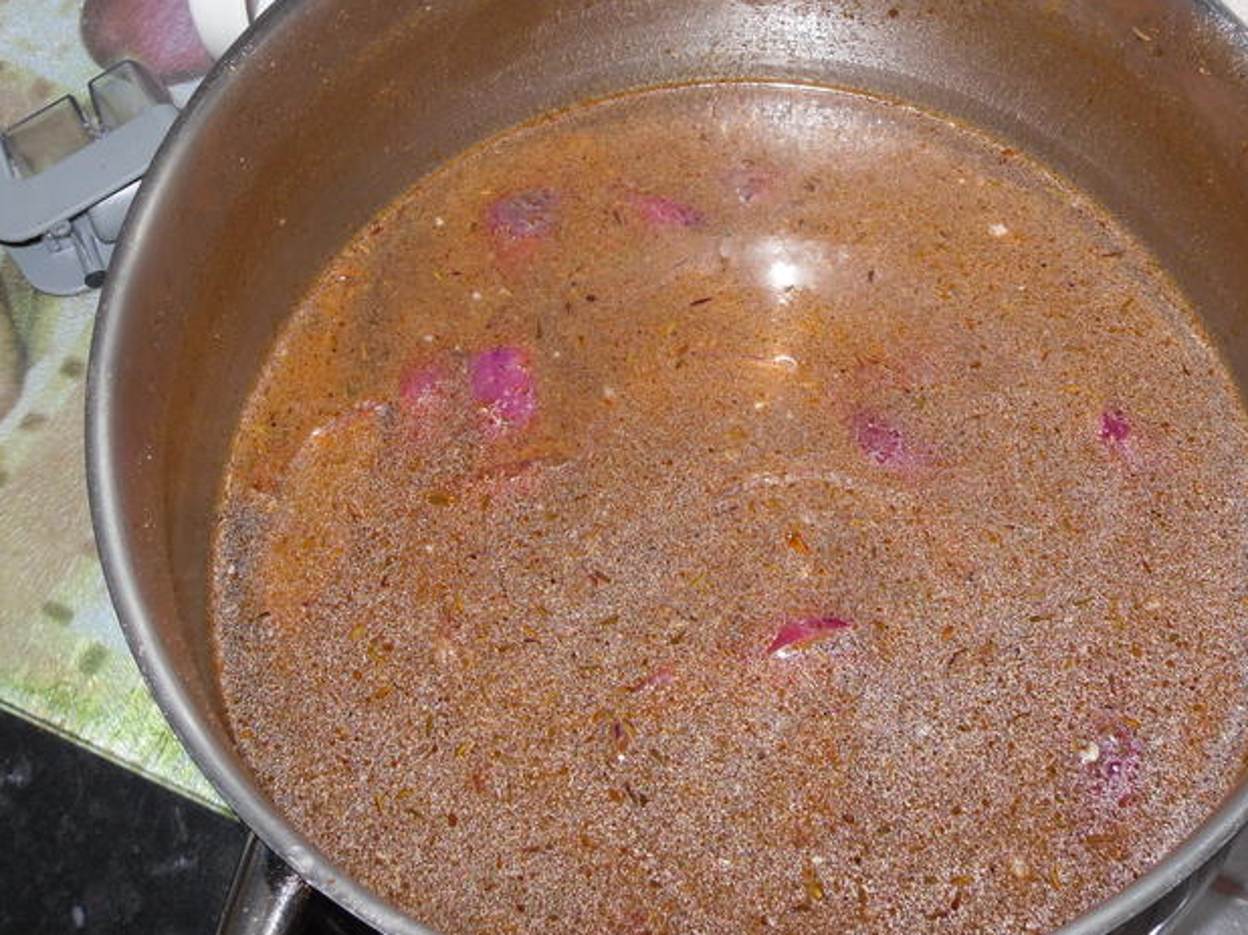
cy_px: 272
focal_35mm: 51
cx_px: 759
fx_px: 1838
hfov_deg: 37.3
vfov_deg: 28.3
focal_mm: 6.3
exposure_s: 1/45
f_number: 3.5
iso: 80
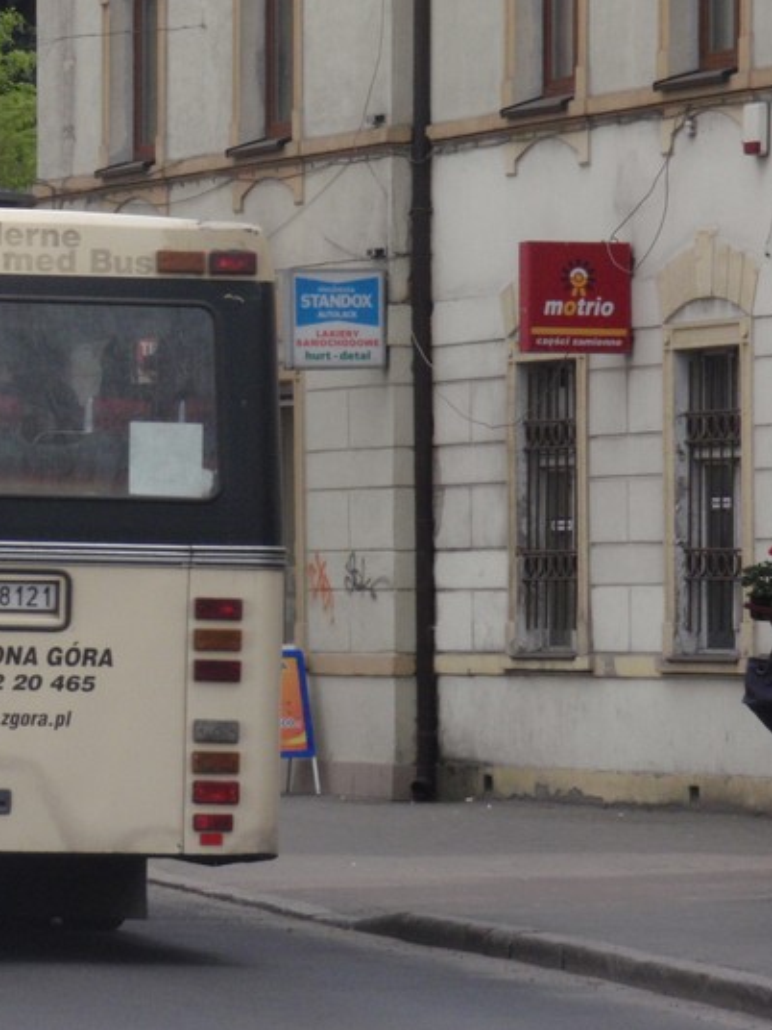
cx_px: -10
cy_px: 426
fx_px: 7285
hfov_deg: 6.0
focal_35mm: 245
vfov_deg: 8.1
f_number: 5.6
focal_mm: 26.2
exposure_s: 1/500
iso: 250
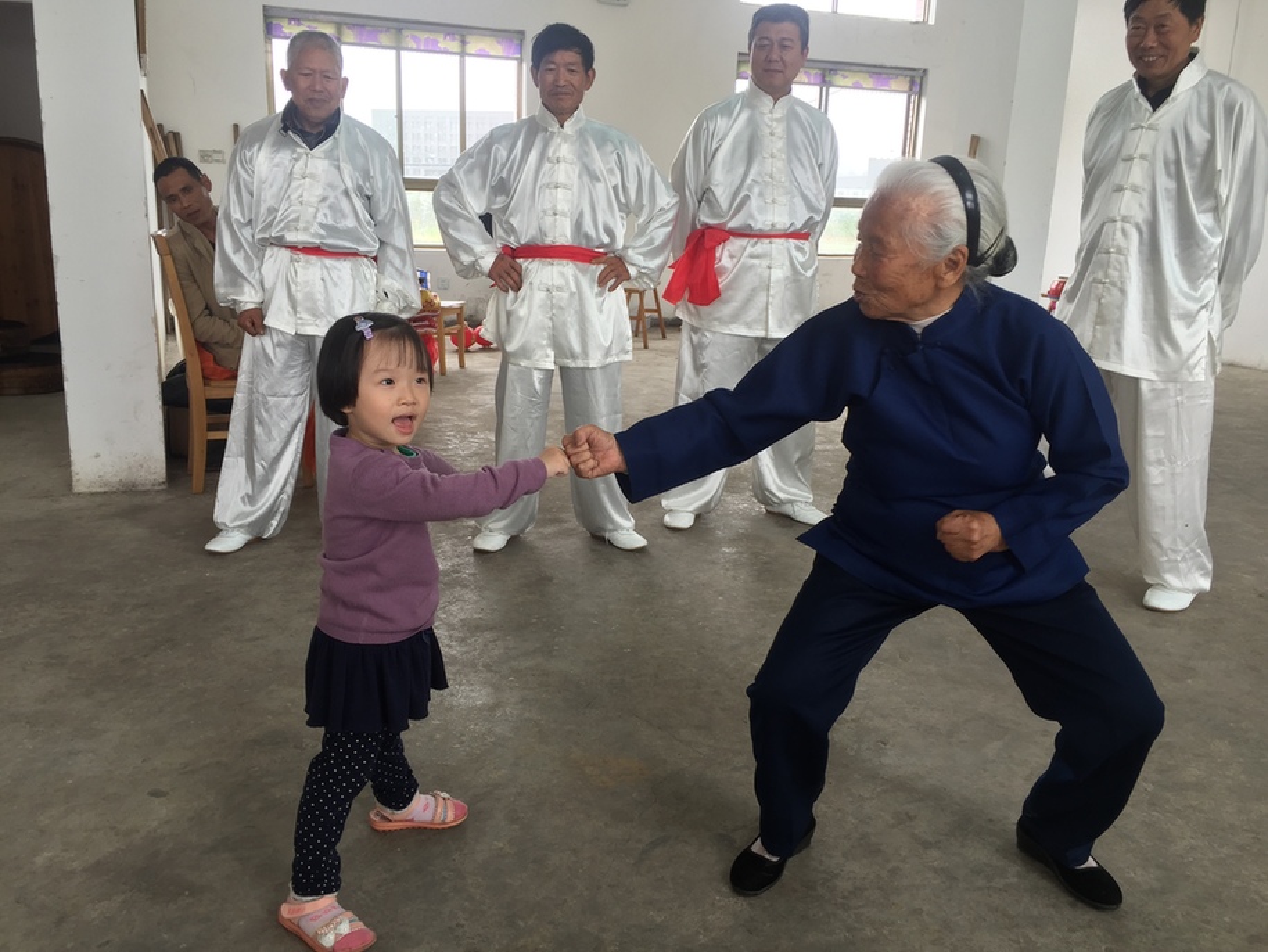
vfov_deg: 48.3
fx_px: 1063
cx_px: 634
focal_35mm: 29
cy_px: 476
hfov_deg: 61.6
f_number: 2.2
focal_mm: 4.15
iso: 32
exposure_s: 1/50
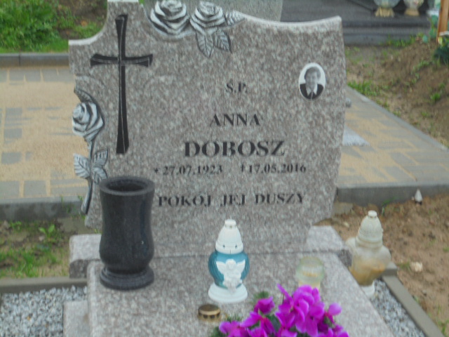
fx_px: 830
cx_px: 224
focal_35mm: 64
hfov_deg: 30.3
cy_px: 168
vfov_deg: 22.9
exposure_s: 1/40
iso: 100
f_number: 5.6
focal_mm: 11.5
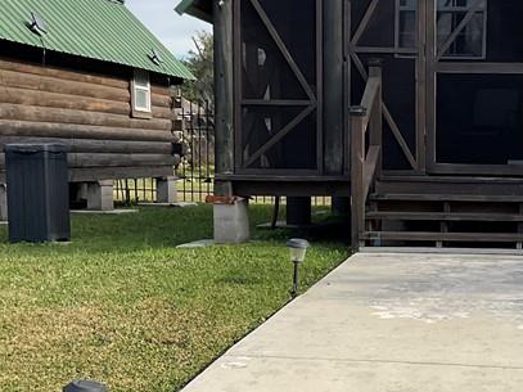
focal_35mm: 73
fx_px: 1103
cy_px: 308
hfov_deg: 26.0
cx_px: 451
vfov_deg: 20.0
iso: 16
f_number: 1.8
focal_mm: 3
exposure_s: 1/1311
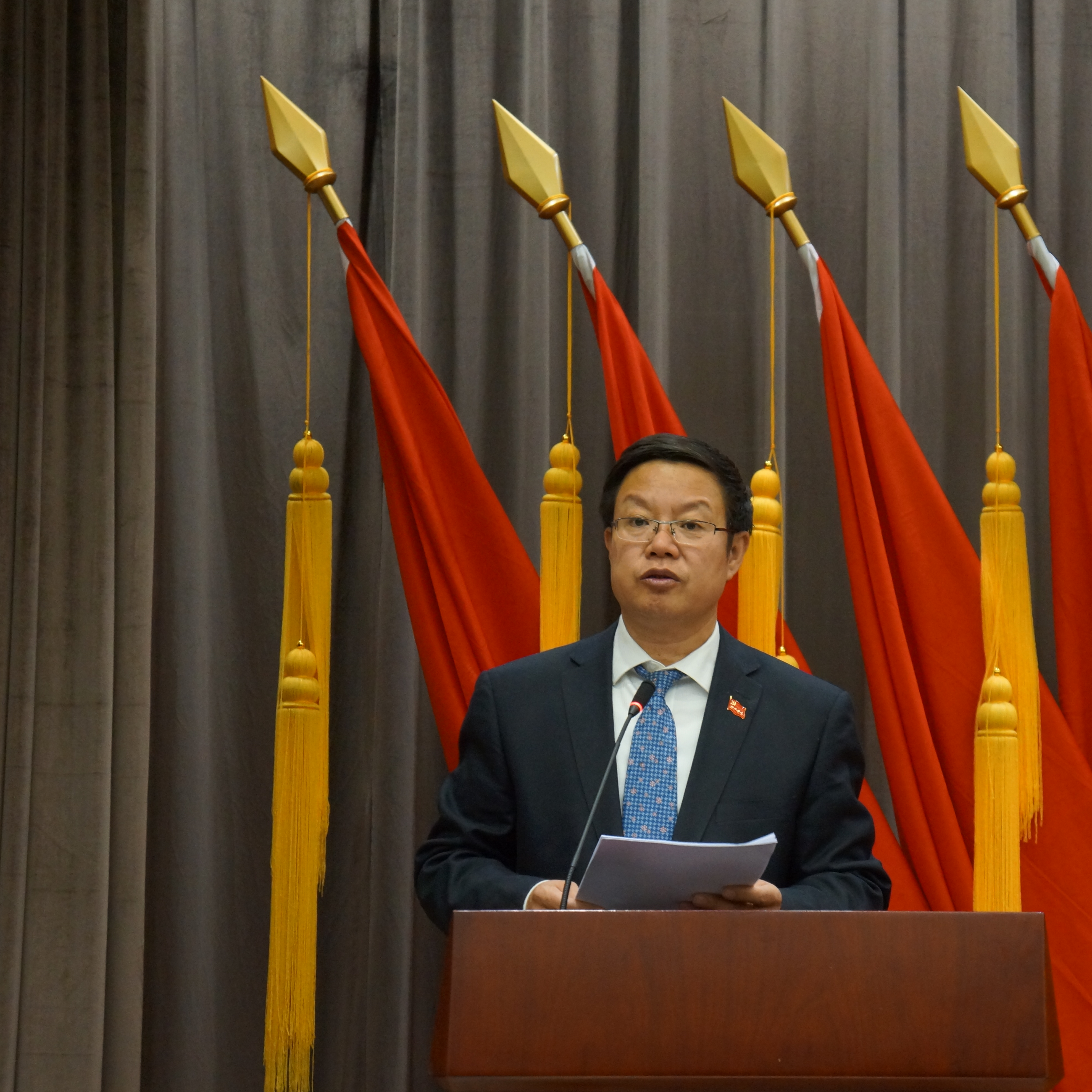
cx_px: 792
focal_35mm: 89
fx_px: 3176
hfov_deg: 19.4
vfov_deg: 19.5
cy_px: 547
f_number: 5
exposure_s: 1/60
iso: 1600
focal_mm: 46
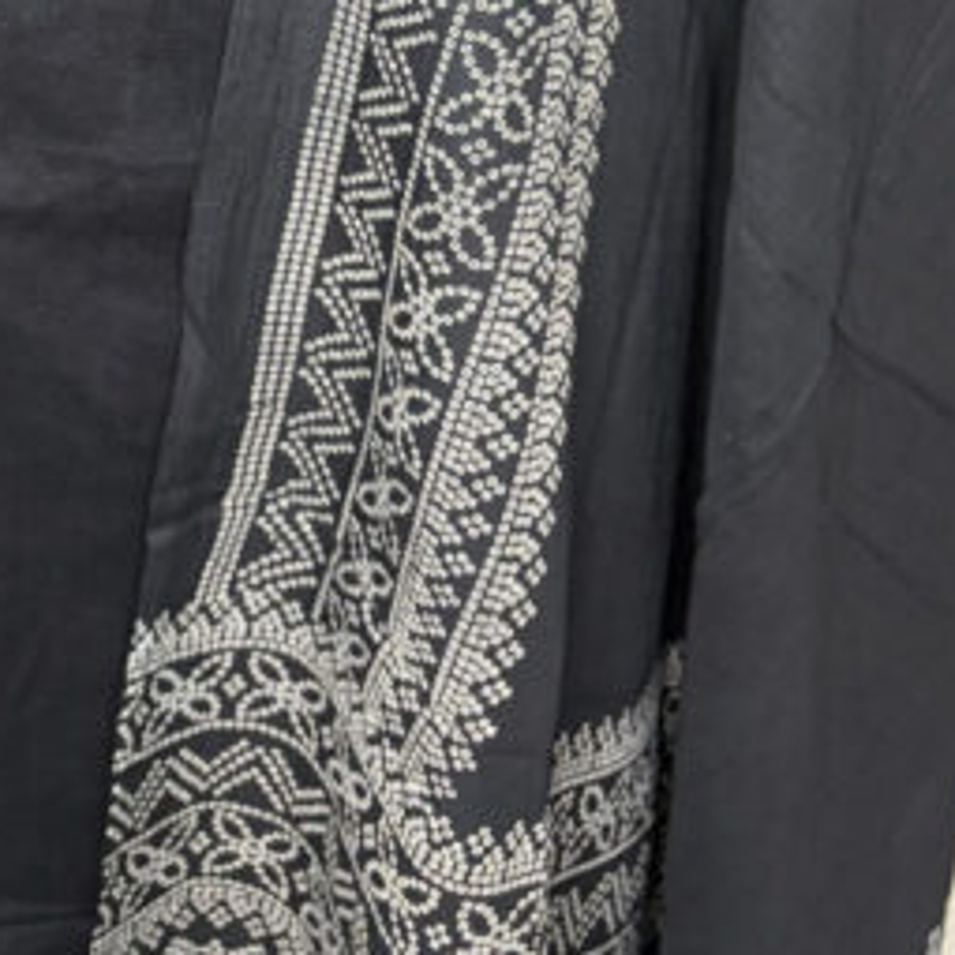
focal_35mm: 84
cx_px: 210
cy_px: -384
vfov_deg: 18.7
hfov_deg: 20.4
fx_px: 2622
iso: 320
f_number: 1.6
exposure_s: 1/50
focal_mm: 5.96
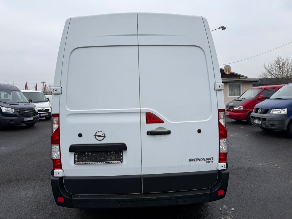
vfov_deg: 56.8
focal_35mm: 24
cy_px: 110
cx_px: 146
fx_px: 202
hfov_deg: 71.6
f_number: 1.78
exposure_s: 1/735
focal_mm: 6.76
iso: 80
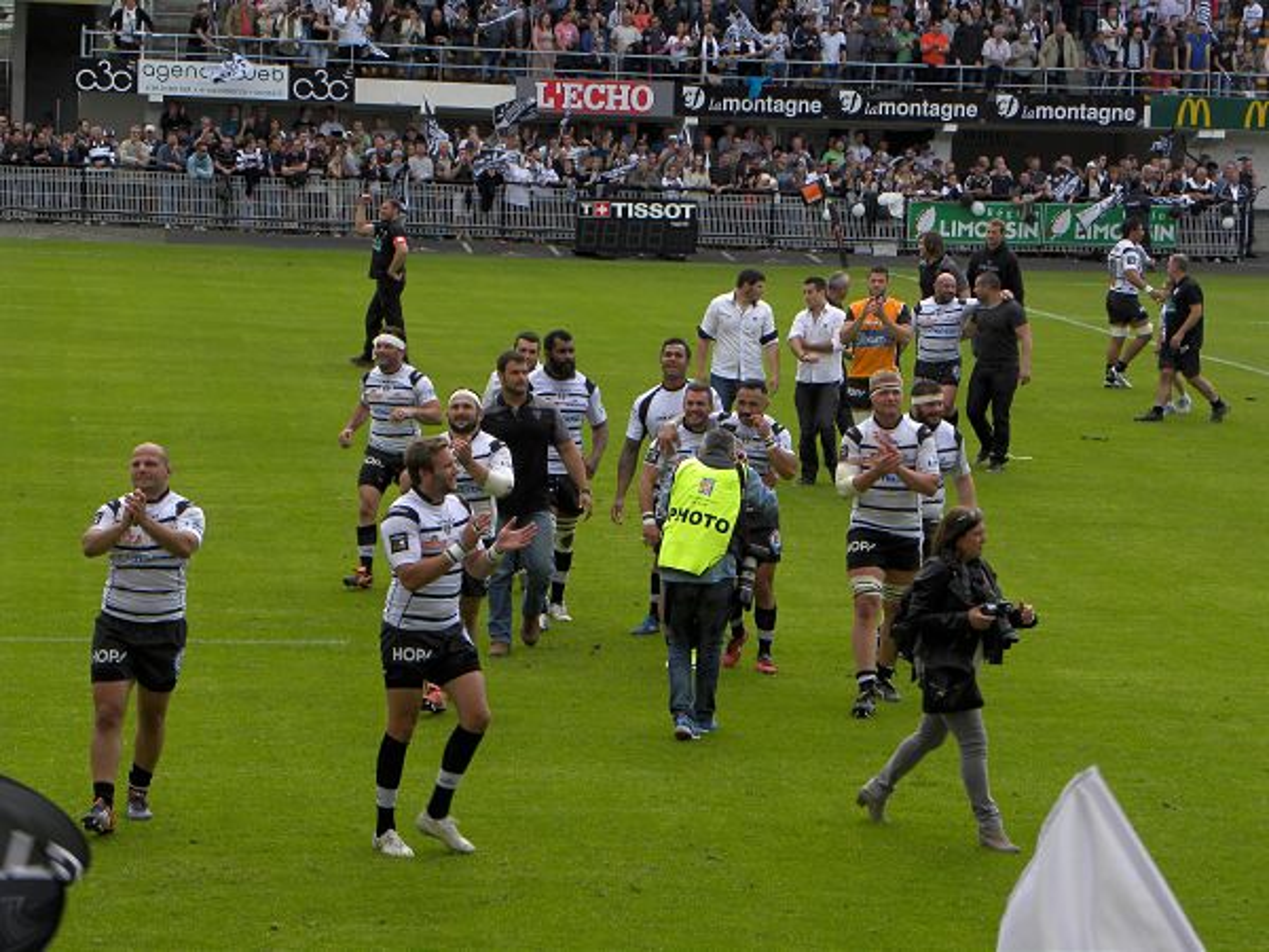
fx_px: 4729
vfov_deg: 11.5
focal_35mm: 129
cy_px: 476
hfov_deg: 15.3
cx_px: 634
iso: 64
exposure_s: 1/195
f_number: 5
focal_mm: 23
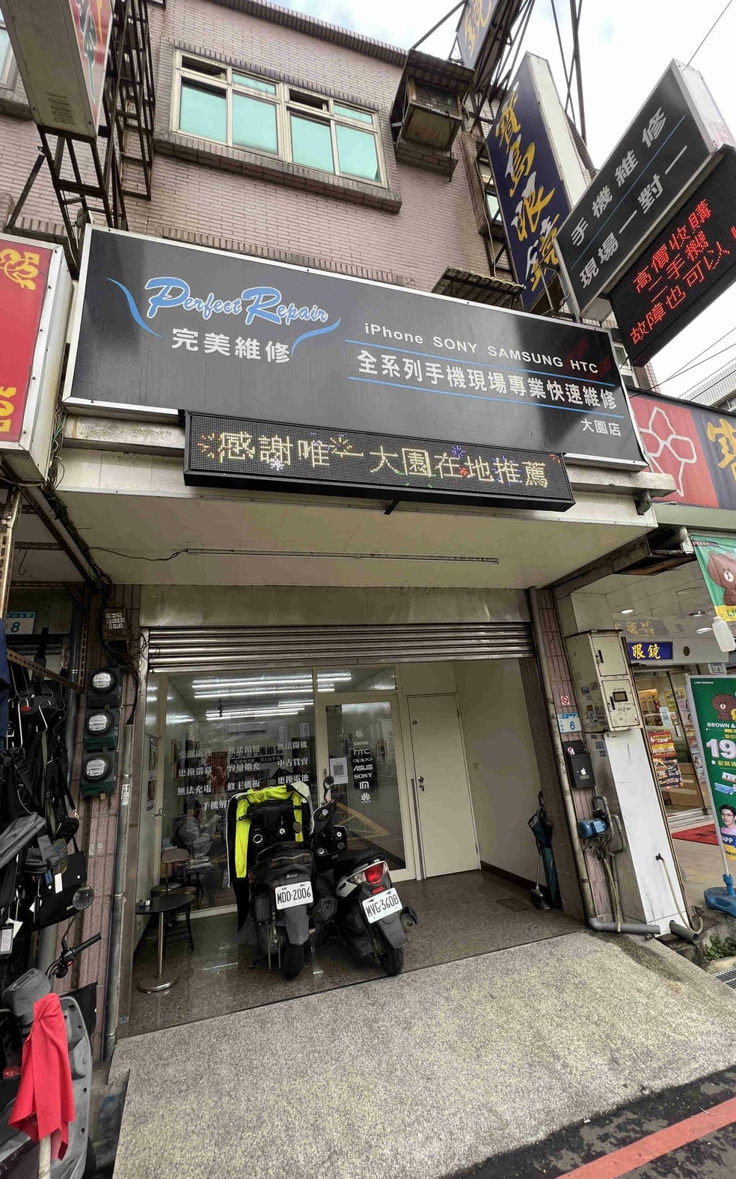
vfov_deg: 105.3
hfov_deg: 78.6
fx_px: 449
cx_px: 361
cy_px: 594
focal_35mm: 14
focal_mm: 1.57
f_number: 1.8
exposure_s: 1/122
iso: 50
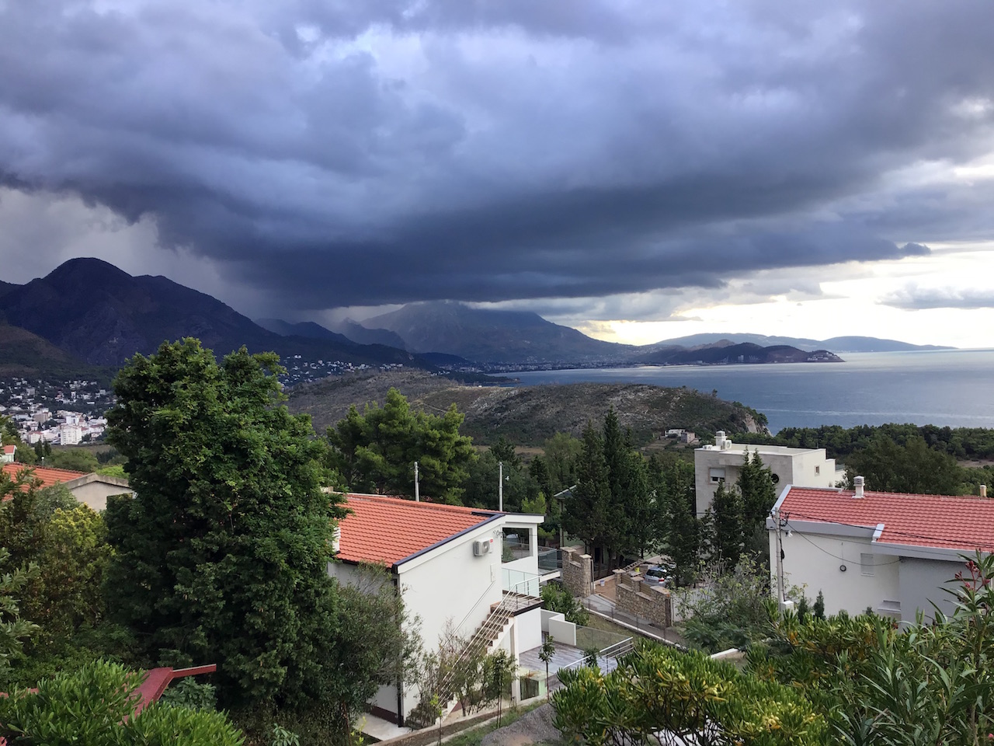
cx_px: 497
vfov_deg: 45.4
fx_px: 890
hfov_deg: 58.4
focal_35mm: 31
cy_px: 373
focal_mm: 3.3
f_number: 2.4
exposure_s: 1/201
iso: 25
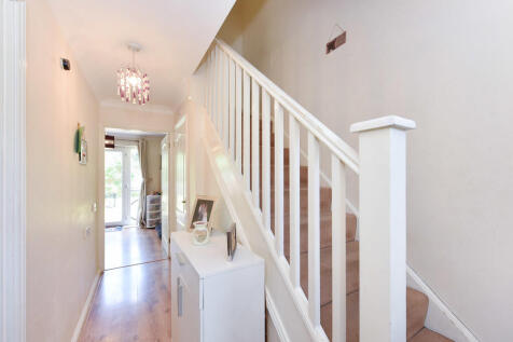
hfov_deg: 104.3
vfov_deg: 81.2
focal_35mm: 14
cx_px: 256
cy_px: 171
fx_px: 199
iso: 320
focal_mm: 14
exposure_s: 1/15
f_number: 8
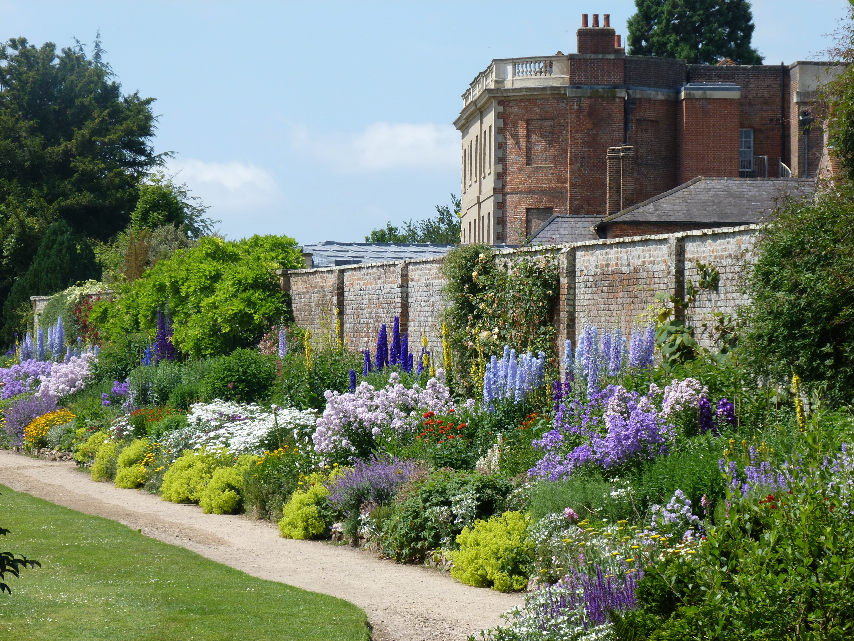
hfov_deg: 12.7
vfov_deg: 9.6
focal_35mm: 155
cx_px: 427
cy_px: 320
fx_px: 3824
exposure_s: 1/320
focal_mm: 27.9
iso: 80
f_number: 5.6
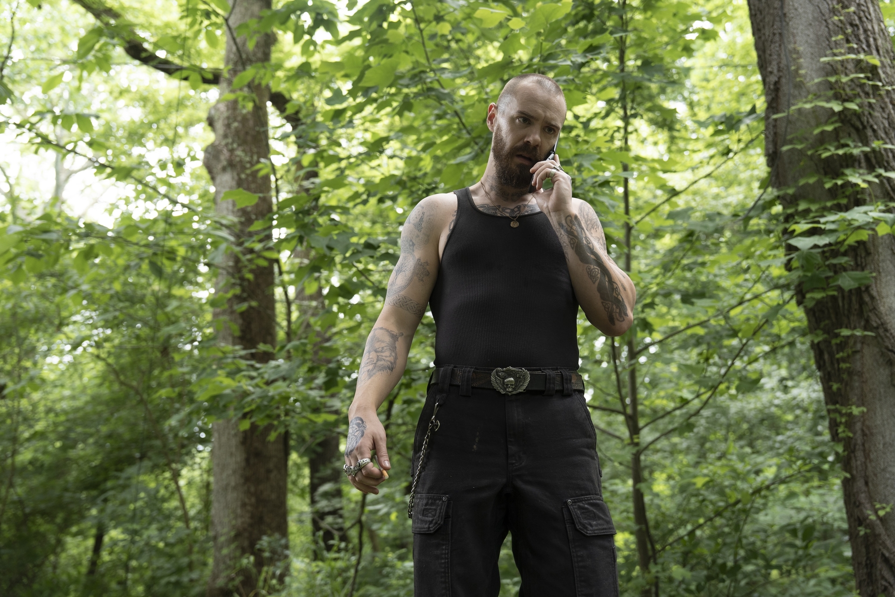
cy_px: 298
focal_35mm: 36
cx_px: 448
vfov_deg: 36.9
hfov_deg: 53.1
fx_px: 895
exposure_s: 1/400
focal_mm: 36
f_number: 2.8
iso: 320
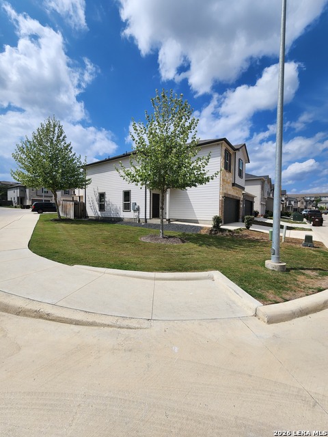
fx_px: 164
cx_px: 164
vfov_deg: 106.2
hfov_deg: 89.9
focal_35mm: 13
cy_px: 218
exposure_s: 1/5108
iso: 50
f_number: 2.2
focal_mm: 2.2
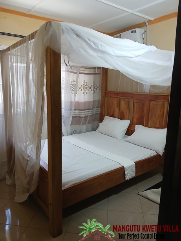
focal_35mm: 26
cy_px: 120
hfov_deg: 53.0
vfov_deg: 67.3
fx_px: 181
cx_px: 90
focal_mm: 3.98
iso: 250
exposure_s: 1/50
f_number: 1.8
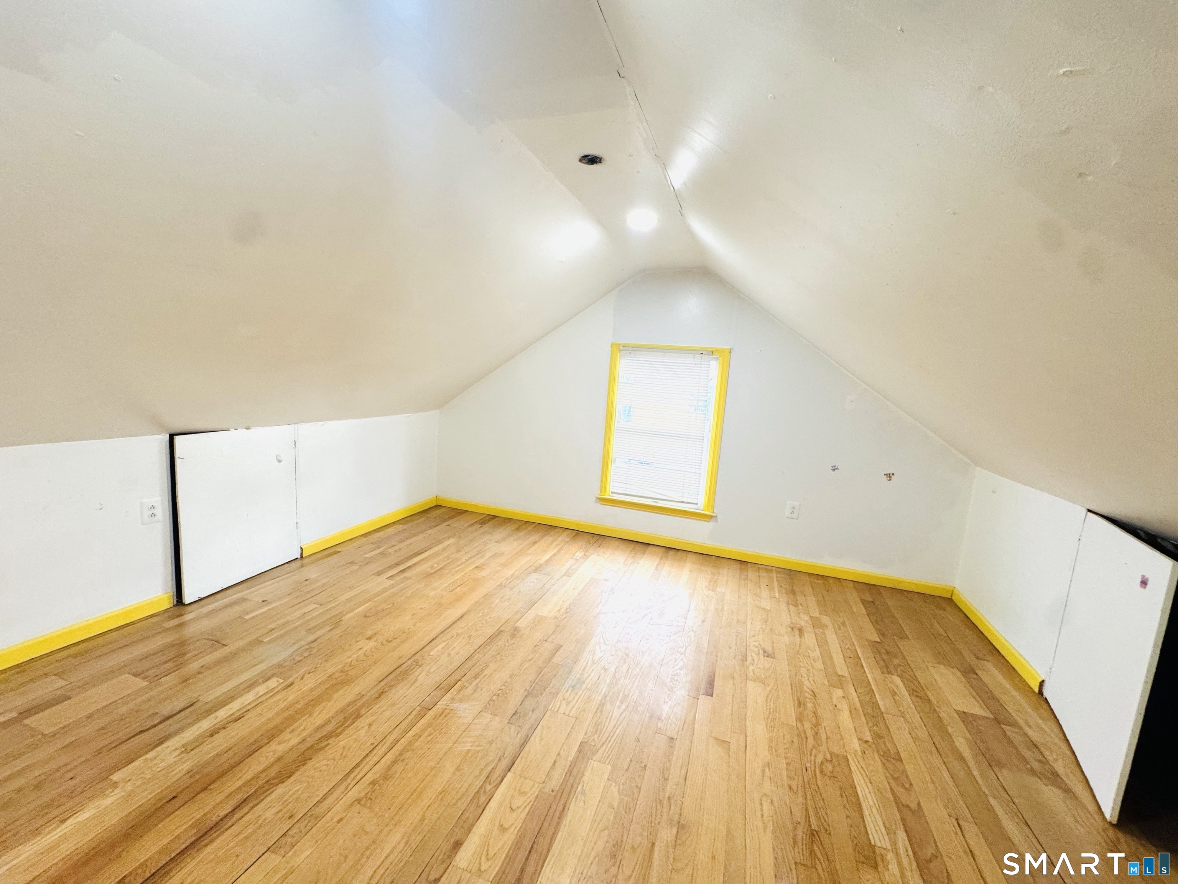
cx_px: 589
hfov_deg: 102.1
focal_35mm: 14
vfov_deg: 85.7
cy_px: 442
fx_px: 476
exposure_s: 1/120
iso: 200
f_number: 2.2
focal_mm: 2.22
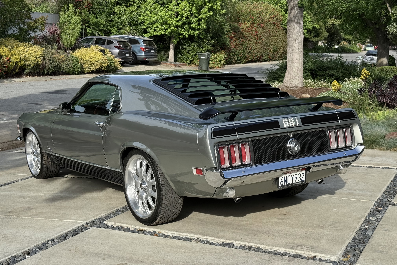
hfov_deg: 39.6
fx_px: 551
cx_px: 198
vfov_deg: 27.0
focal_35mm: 50
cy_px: 137
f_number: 1.78
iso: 100
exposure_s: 1/1715
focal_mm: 6.76
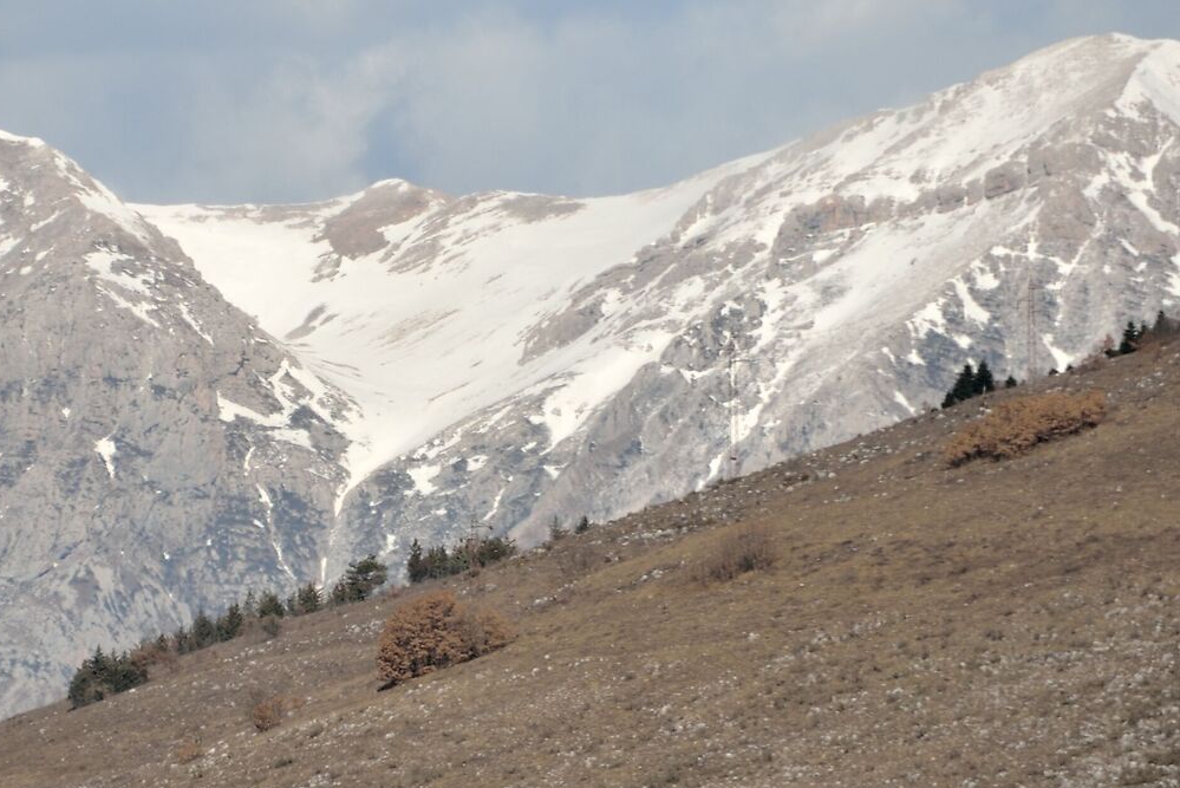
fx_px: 23642
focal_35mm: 721
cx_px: 386
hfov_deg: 2.9
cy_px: 284
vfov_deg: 1.9
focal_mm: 300
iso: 200
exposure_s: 1/1600
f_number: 5.6
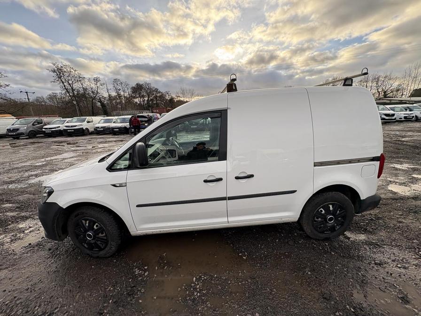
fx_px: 170
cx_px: 210
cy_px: 158
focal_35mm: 14
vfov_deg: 85.7
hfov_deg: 102.1
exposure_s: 1/266
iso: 40
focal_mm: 2.22
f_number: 2.2
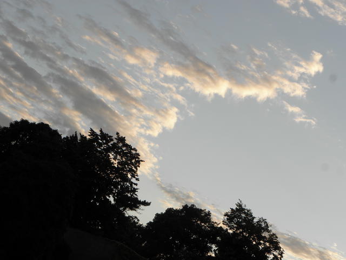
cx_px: 173
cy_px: 130
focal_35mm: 102
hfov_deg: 19.3
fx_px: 1020
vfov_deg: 14.5
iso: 64
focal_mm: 18.29
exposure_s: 1/200
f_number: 4.5
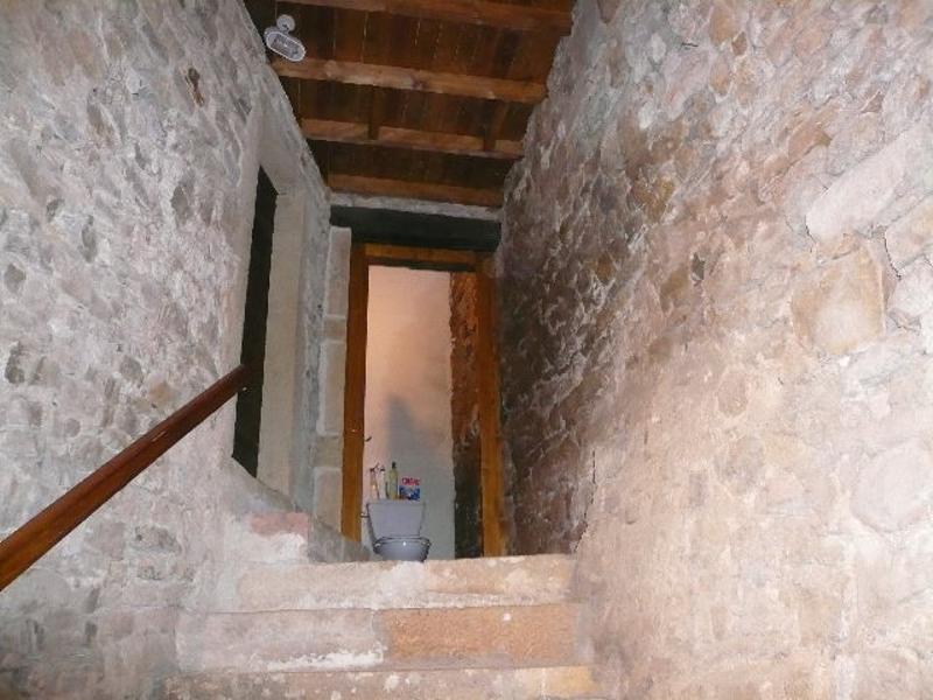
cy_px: 350
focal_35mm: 28
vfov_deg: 49.7
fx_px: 755
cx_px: 466
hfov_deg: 63.4
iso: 400
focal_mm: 4.6
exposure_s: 1/30
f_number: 2.8
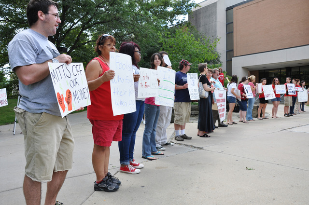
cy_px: 102
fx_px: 231
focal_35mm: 27
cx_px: 154
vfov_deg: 47.8
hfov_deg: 67.4
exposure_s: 1/200
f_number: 7.1
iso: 200
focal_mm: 18
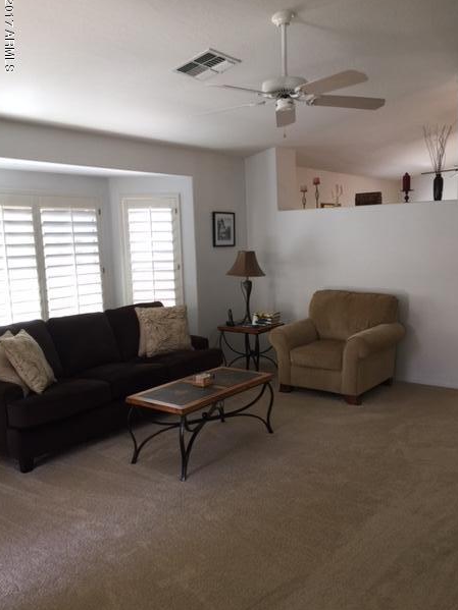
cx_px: 234
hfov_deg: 45.4
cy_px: 319
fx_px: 547
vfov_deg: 58.3
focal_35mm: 31
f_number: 2.2
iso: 32
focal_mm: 4.15
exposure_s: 1/30
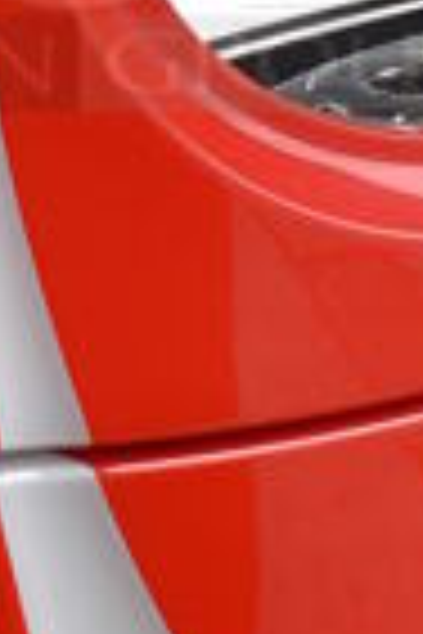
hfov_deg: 7.8
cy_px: -124
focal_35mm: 175
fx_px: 3084
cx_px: 27
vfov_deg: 11.5
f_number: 4
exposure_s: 1/250
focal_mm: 18
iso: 400
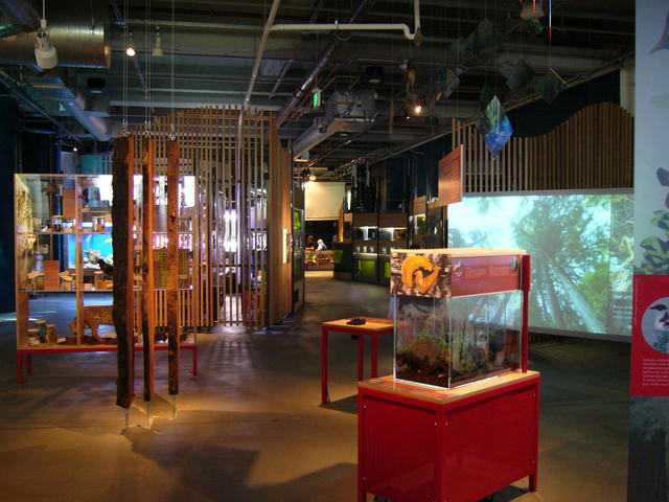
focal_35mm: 35
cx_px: 334
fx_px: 676
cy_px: 251
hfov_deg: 52.6
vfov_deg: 40.7
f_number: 2.8
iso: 200
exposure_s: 1/8
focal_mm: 5.8
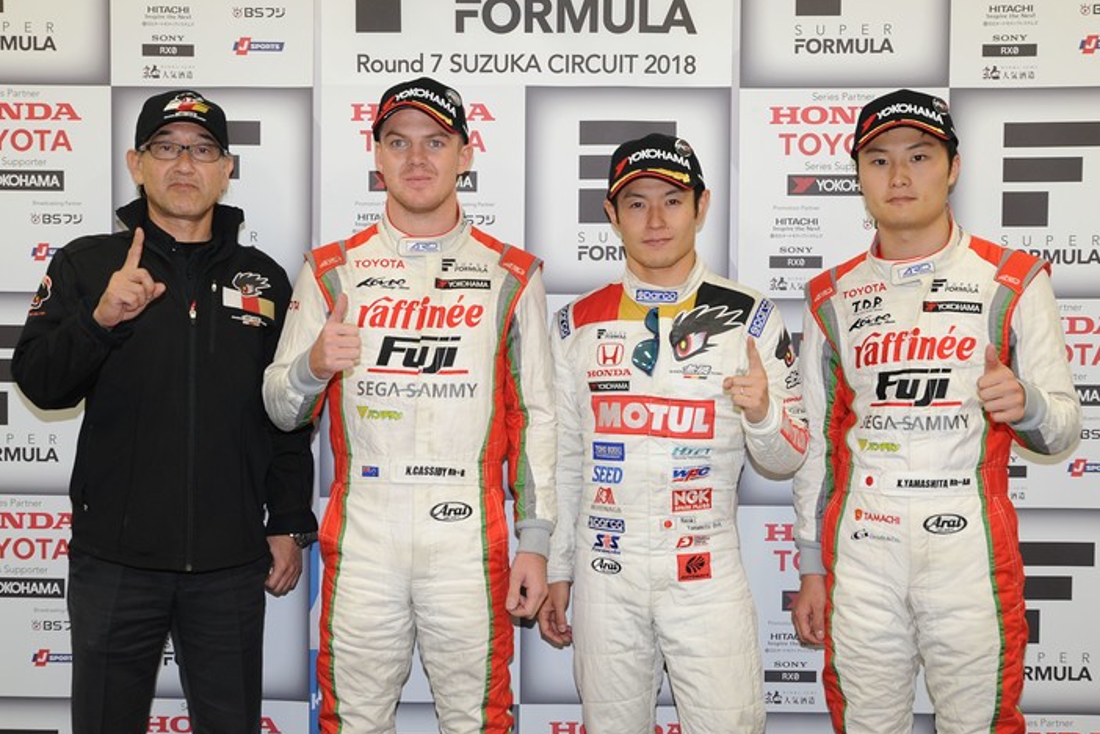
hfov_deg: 47.4
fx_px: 1253
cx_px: 539
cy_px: 365
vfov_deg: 32.6
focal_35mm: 41
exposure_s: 1/90
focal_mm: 40
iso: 800
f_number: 6.7
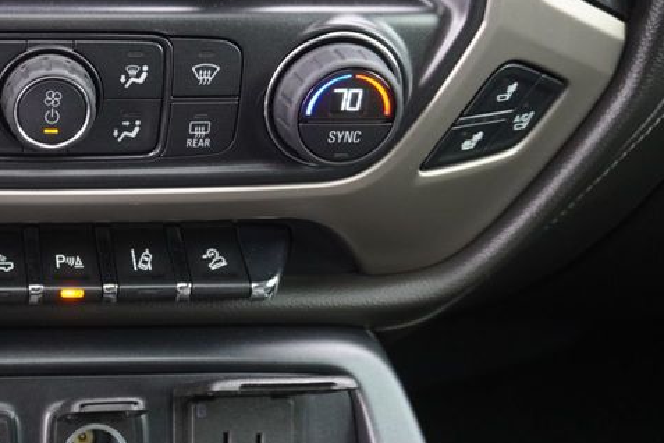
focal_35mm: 58
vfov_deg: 23.4
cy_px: 194
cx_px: -4
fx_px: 1070
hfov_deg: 31.8
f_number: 4
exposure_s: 1/60
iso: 1000
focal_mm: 18
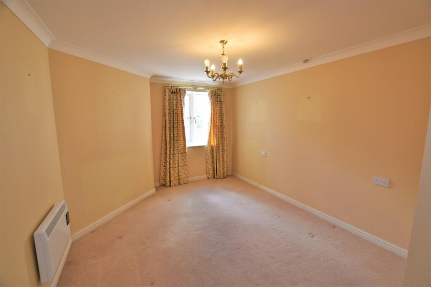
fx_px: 180
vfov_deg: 77.3
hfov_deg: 100.4
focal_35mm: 15
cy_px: 144
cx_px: 216
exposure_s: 1/60
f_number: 5.6
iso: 400
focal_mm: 10
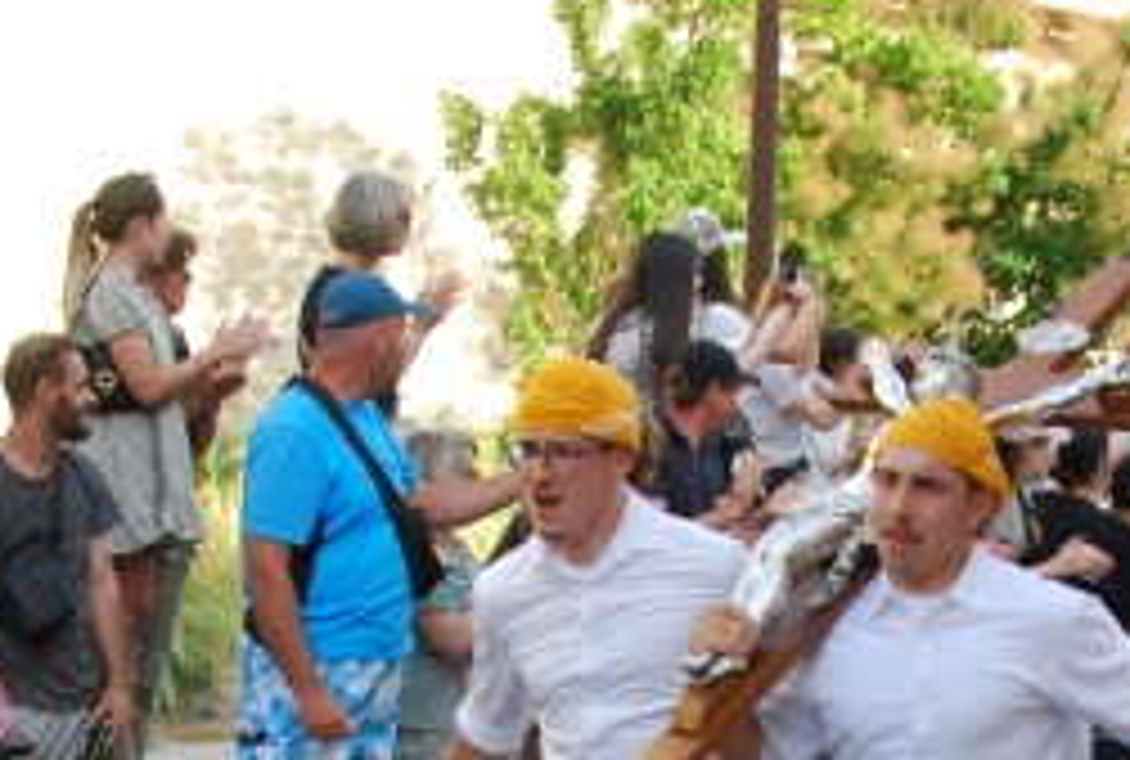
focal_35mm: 128
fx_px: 4030
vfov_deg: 10.5
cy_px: 994
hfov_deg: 15.9
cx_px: 682
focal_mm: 24
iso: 400
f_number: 7.1
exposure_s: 1/200
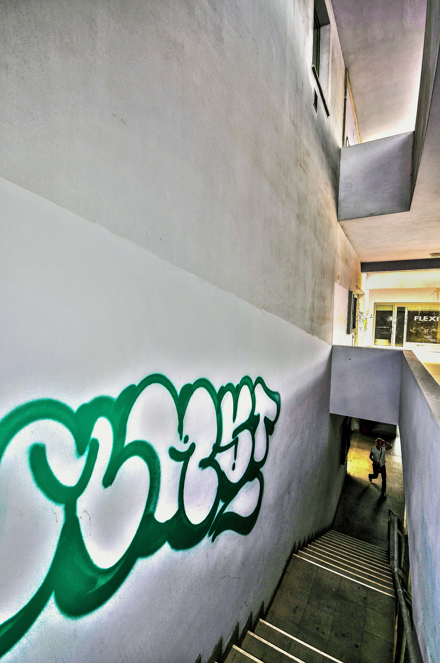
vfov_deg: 100.5
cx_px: 220
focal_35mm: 15
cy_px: 332
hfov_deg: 77.2
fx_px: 276
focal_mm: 10
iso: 200
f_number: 5.6
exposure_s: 1/60
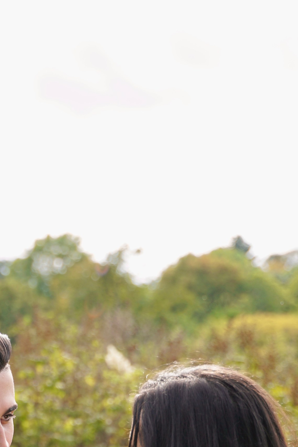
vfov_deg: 17.7
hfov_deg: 12.4
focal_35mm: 110
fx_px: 1366
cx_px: 40
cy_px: 534
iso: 200
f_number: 2.8
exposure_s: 1/1000
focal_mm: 46
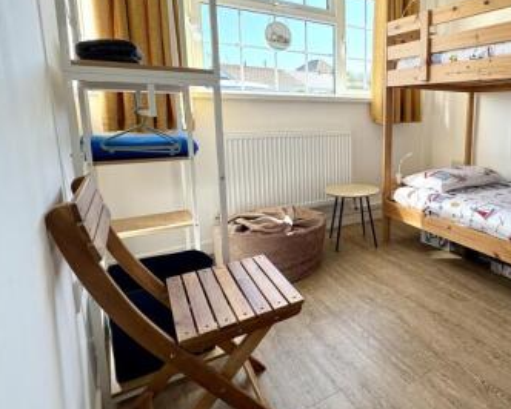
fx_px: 363
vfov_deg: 58.4
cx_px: 381
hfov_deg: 66.1
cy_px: 168
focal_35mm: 24
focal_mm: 2.22
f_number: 2.2
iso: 64
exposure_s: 1/142
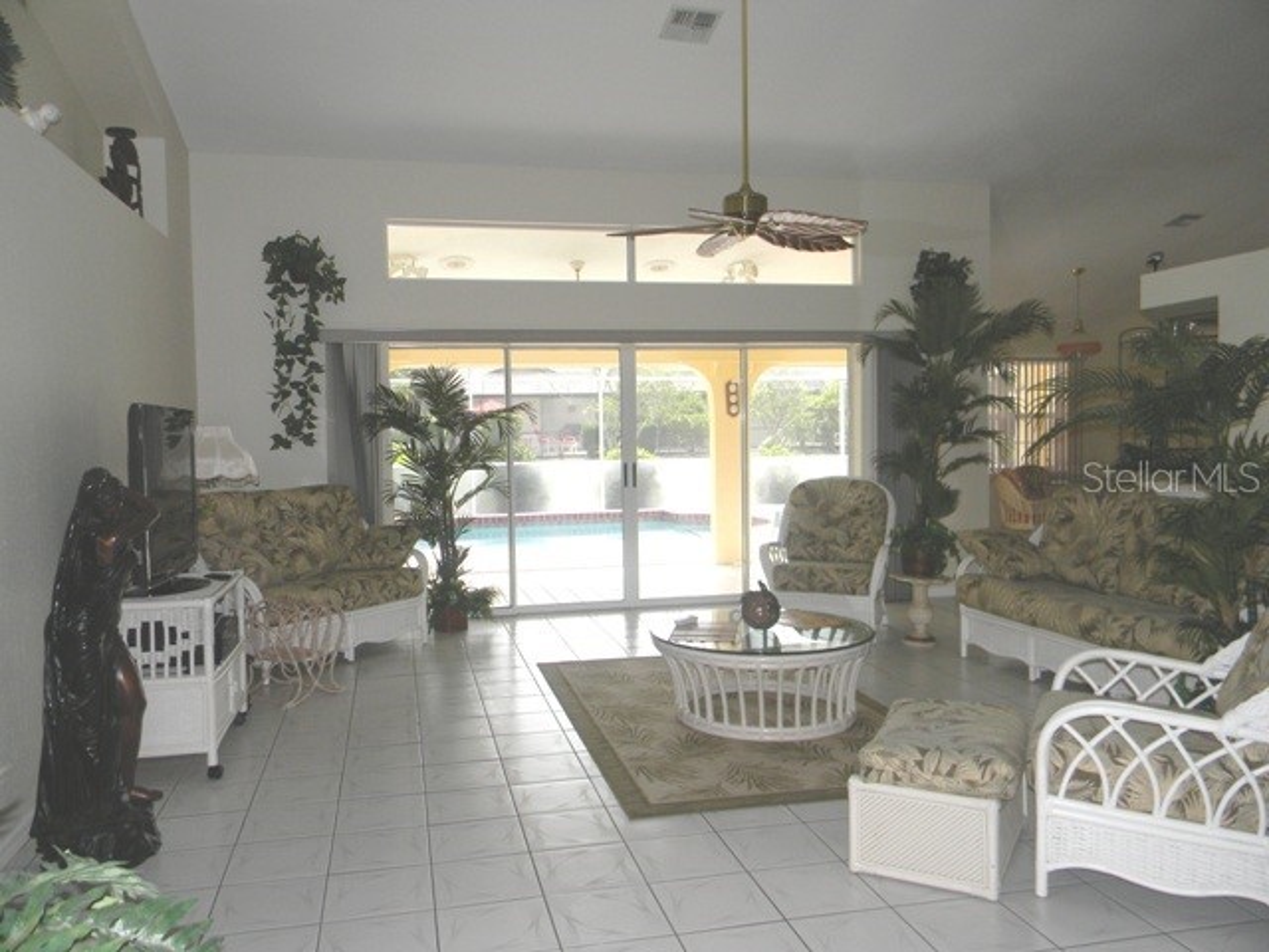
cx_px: 634
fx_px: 1026
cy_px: 476
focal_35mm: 28
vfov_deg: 49.7
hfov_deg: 63.4
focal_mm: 5
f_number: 3.5
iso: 112
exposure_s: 1/184
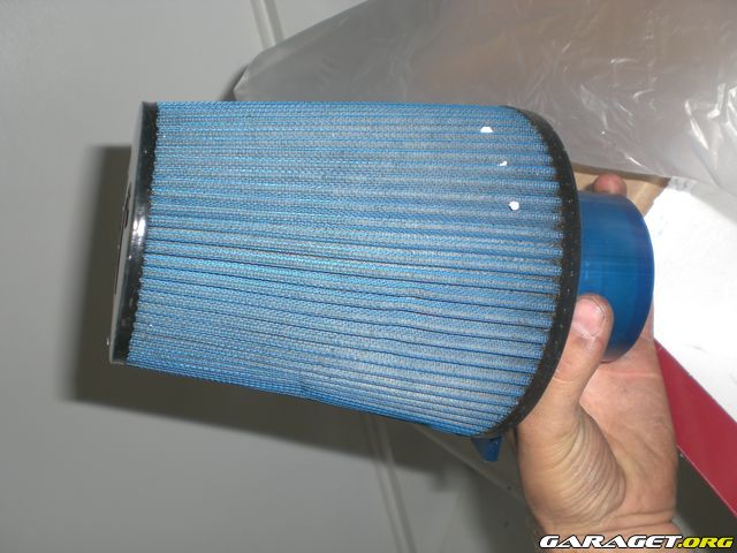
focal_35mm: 38
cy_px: 276
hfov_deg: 49.0
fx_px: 809
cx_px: 368
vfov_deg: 37.7
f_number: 3.1
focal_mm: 6.3
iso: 50
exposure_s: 1/60
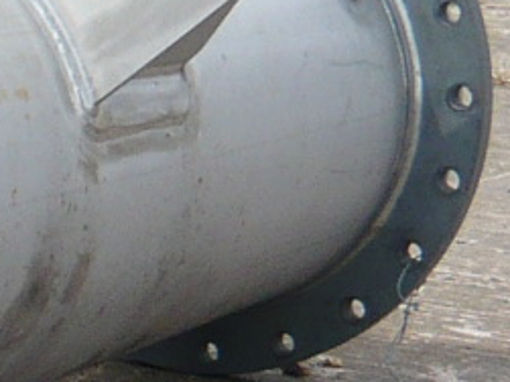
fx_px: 3151
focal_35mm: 214
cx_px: -486
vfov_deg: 6.9
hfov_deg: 8.8
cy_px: 398
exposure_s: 1/800
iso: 100
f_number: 2.8
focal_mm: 4.6
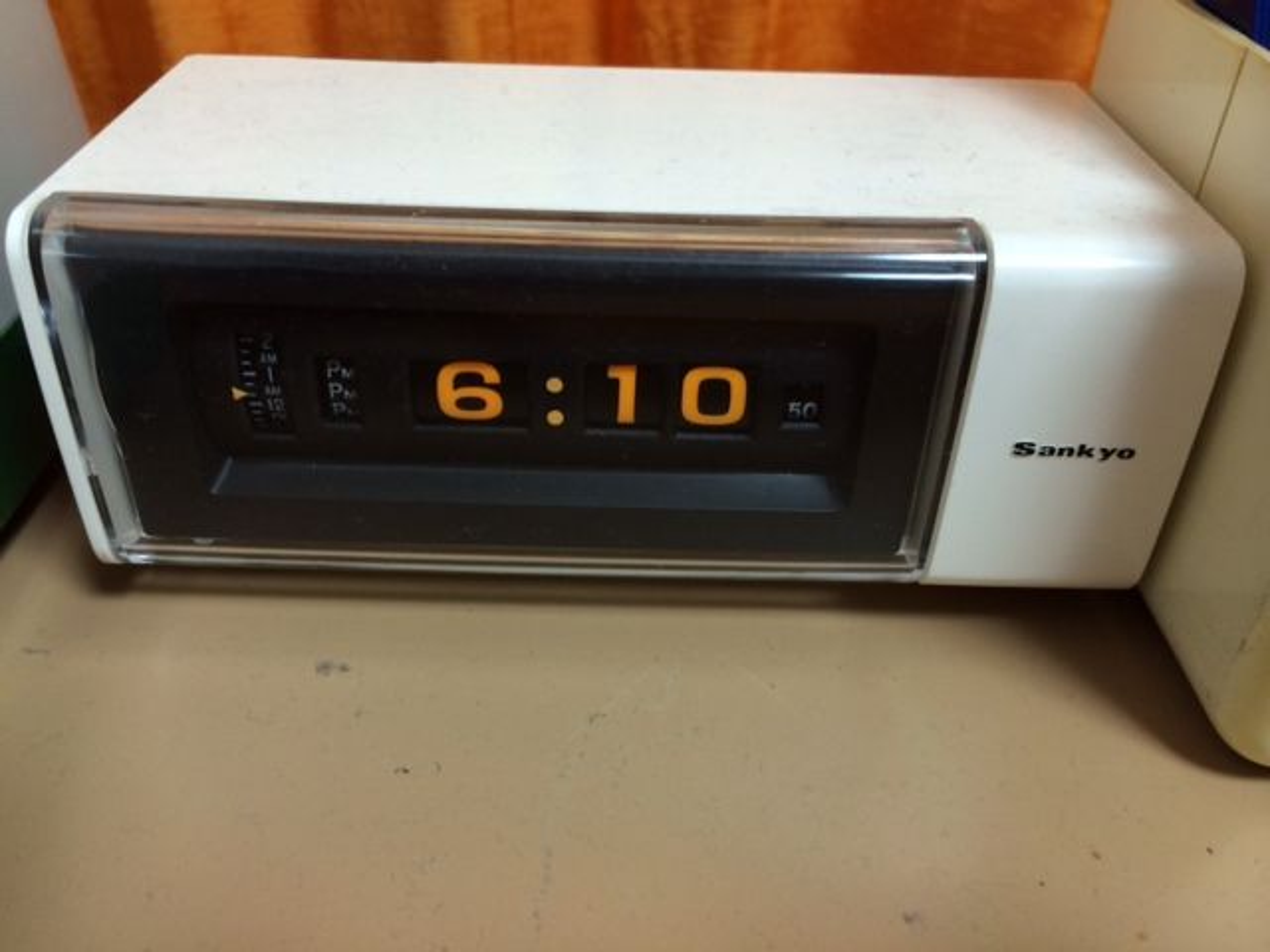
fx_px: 1101
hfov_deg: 60.0
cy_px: 476
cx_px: 635
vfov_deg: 46.8
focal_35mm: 30
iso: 100
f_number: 2.2
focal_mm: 4.12
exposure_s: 1/30
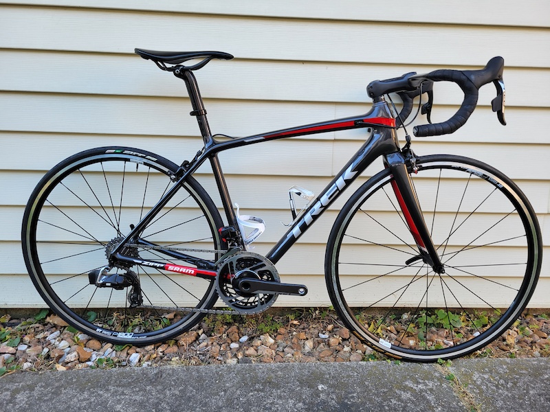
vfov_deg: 53.1
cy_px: 206
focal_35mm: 26
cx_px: 275
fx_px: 413
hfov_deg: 67.3
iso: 50
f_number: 1.8
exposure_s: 1/120
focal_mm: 5.4
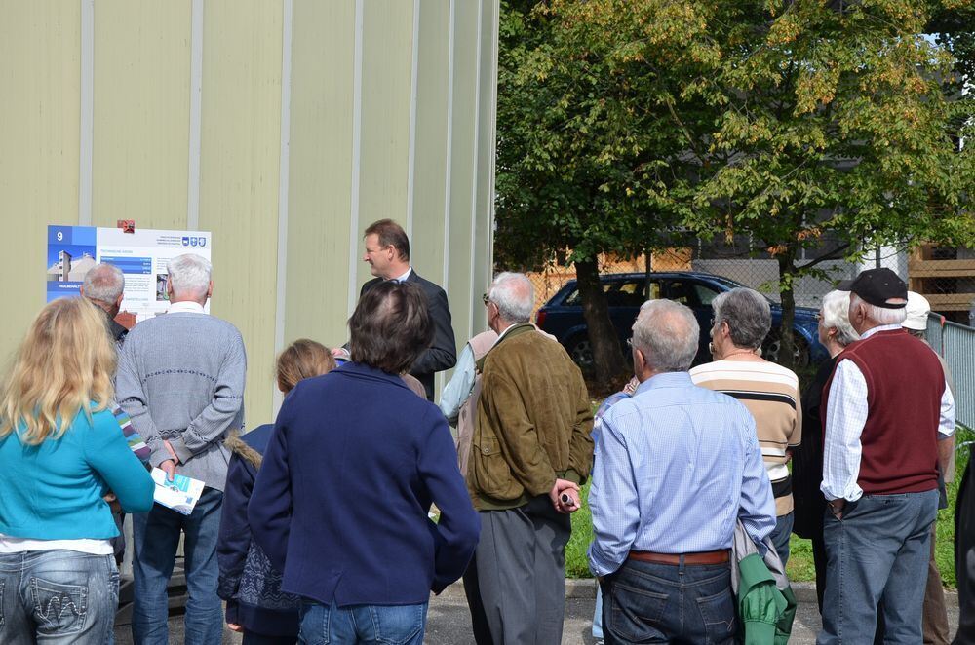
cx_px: 488
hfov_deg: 27.0
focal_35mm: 75
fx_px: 2027
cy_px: 322
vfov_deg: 18.1
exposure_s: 1/200
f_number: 7.1
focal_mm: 50
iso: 100
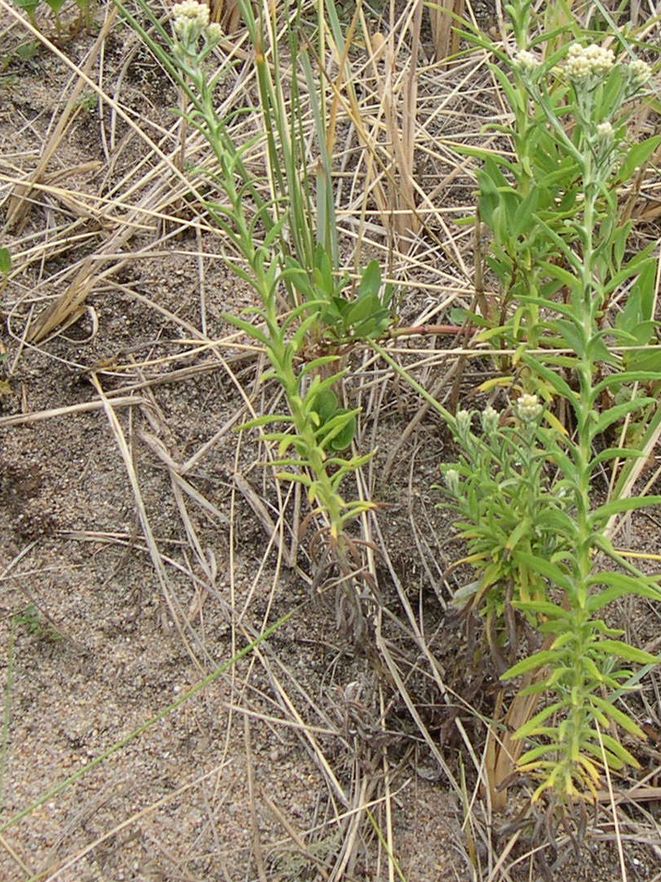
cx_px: 507
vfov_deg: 31.7
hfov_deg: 24.1
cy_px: 246
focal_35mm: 60
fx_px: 1529
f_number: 2.8
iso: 100
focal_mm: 8
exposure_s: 1/377
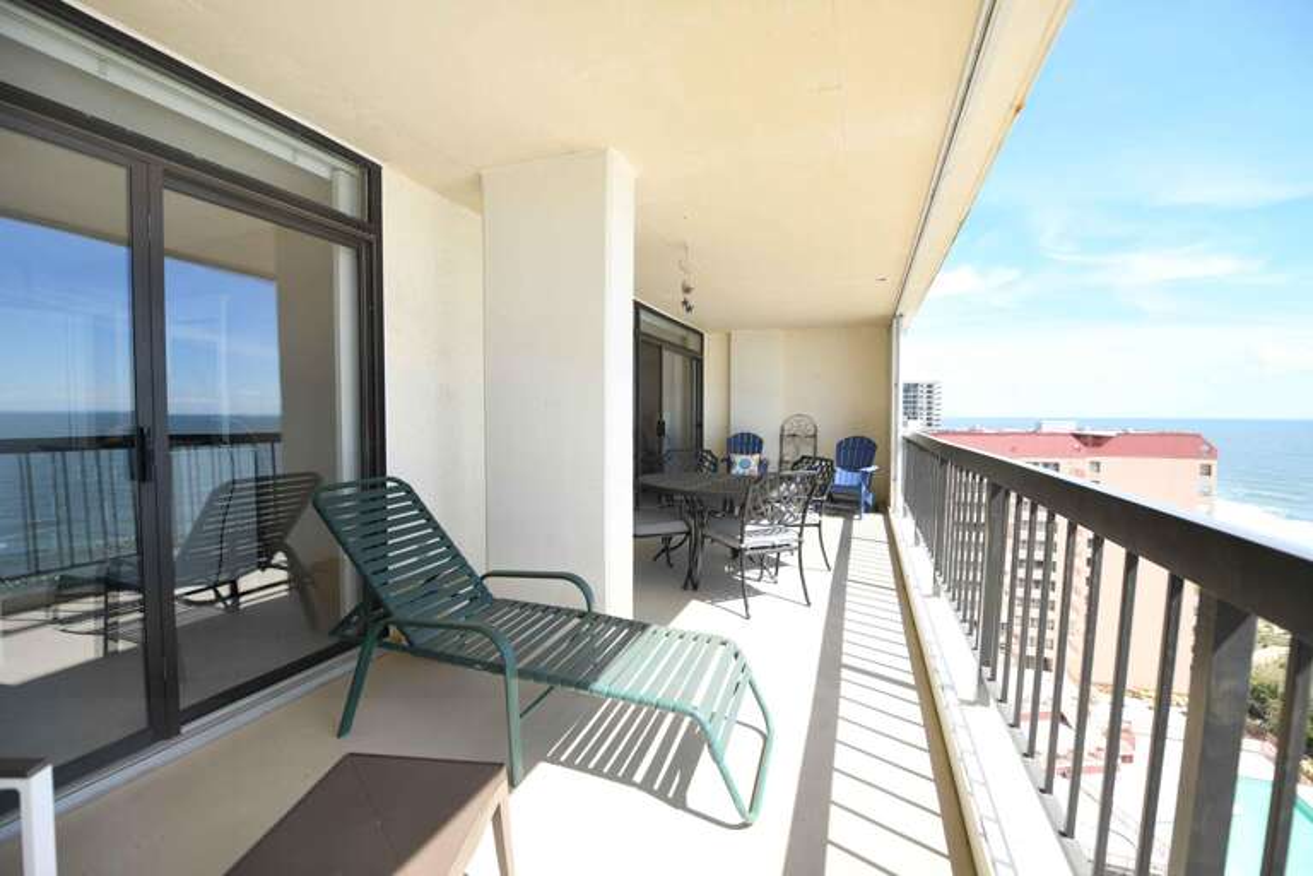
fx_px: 547
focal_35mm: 15
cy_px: 438
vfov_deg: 77.3
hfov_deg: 100.4
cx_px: 656
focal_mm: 15
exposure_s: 1/800
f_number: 3.5
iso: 160
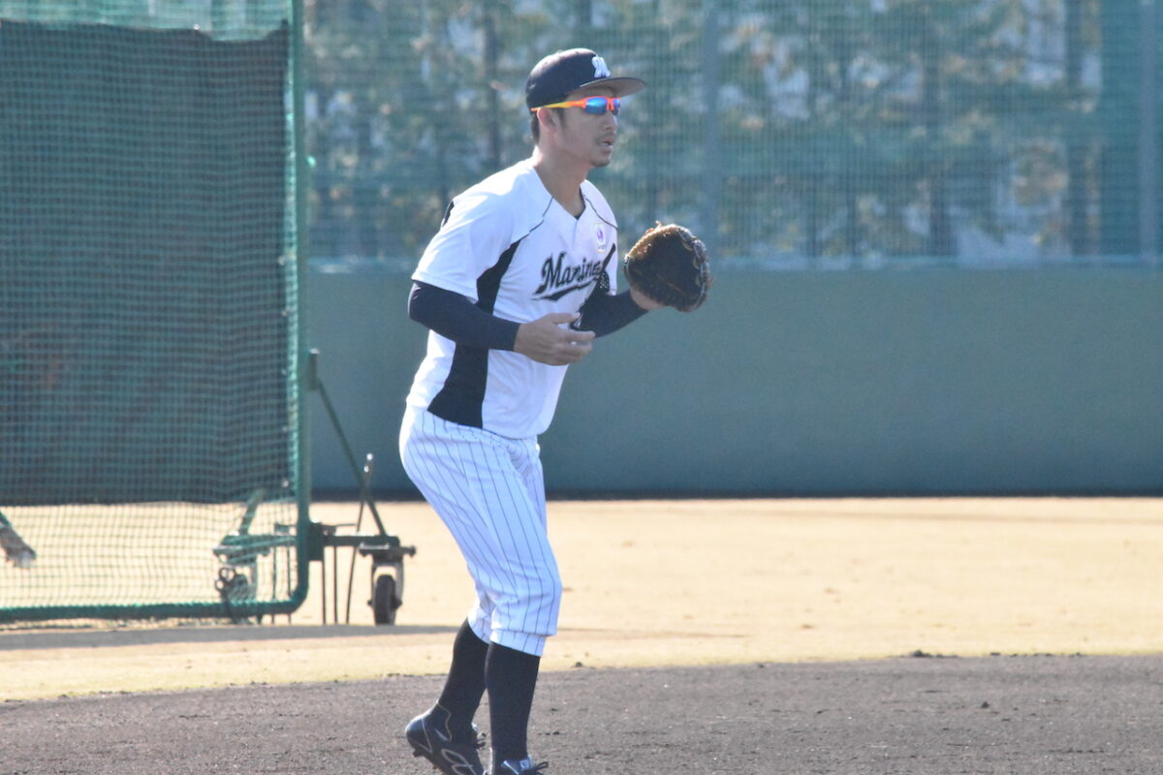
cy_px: 388
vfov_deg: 3.1
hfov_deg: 4.6
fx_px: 14536
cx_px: 582
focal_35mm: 450
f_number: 13
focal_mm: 300
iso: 10000
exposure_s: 1/4000
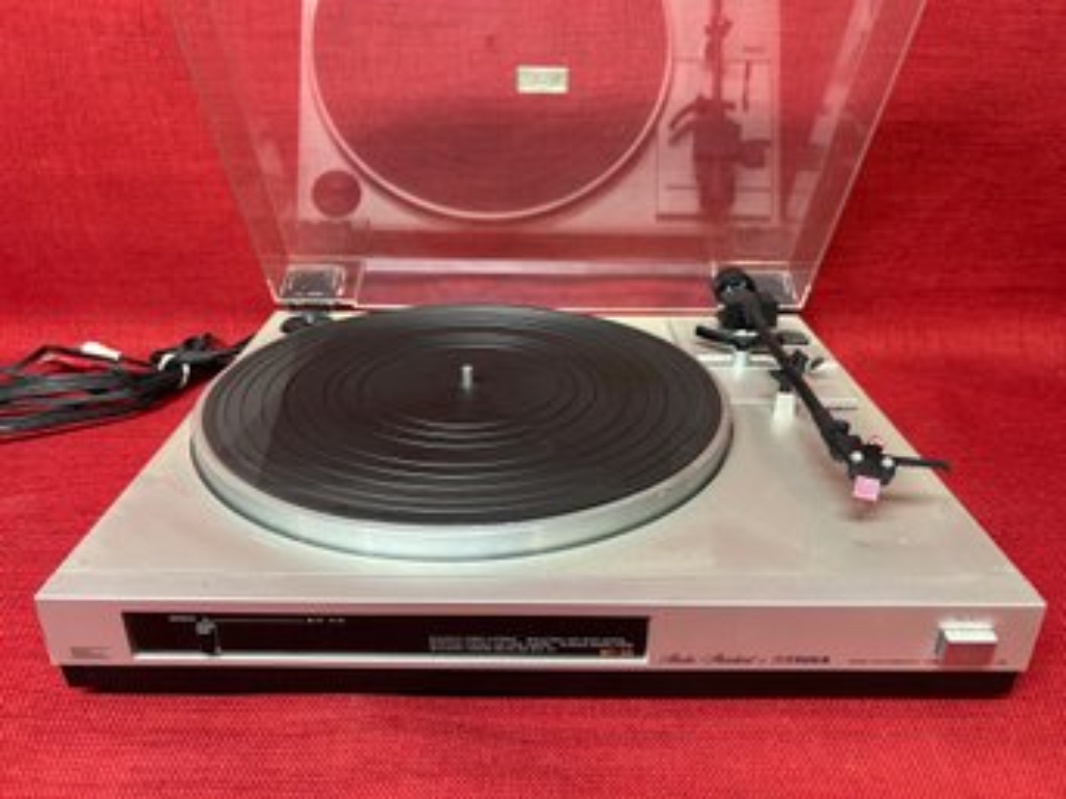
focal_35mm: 26
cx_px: 533
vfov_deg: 53.0
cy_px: 400
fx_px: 800
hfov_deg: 67.3
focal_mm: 5.7
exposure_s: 1/60
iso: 200
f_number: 1.5
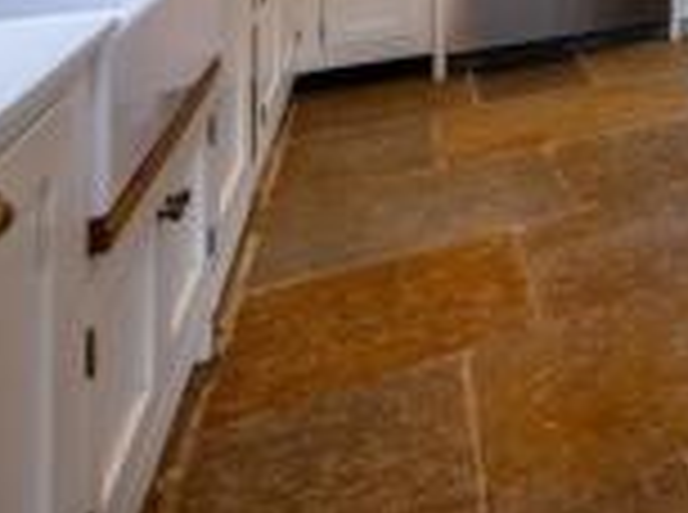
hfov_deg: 29.0
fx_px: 833
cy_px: -191
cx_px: 1021
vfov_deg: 27.3
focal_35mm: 42
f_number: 6.3
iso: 200
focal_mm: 14
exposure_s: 1/15
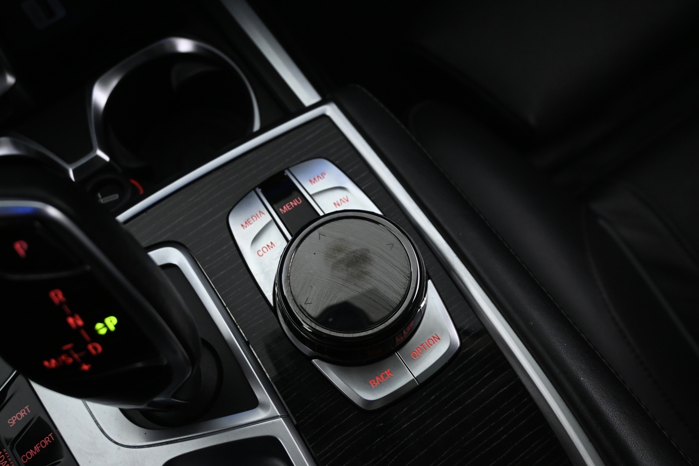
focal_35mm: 34
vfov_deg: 39.1
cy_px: 233
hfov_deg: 56.1
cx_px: 350
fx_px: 655
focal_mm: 22.5
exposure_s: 1/20
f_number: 4
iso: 1600
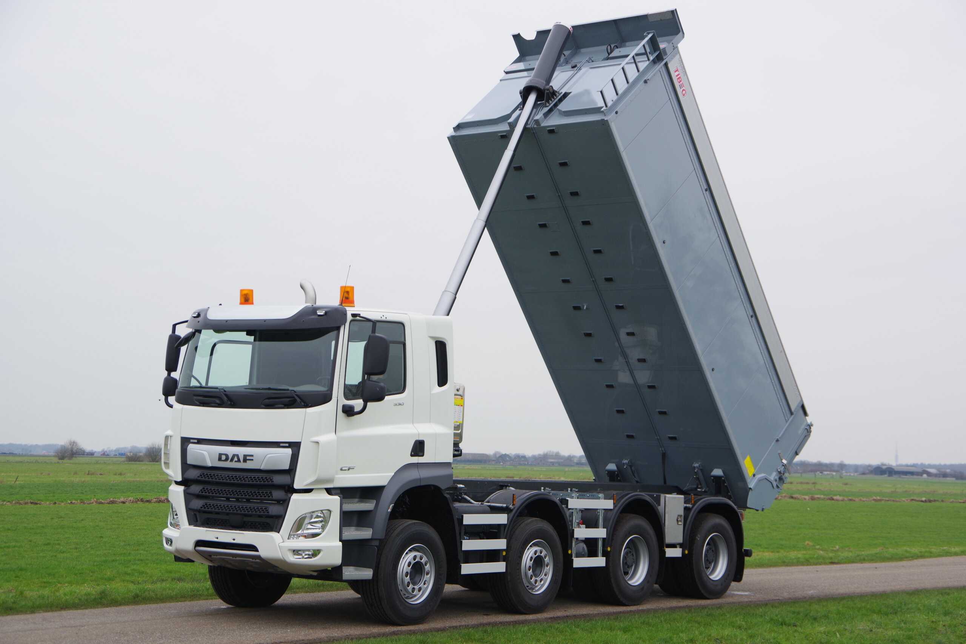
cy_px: 322
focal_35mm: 60
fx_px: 1610
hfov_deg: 33.4
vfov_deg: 22.6
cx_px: 483
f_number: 5
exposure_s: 1/100
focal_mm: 40
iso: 200
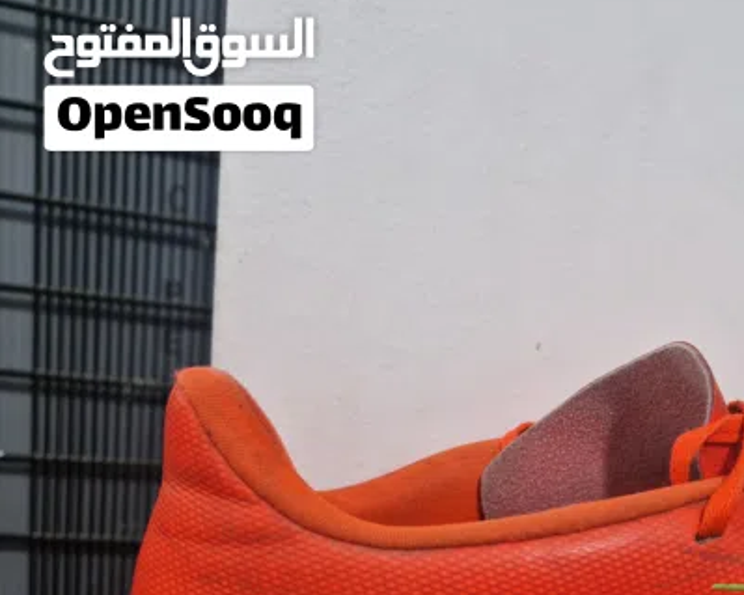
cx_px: 595
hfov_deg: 47.6
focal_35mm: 36
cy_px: 420
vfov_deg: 40.4
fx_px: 793
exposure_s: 1/100
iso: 200
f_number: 1.8
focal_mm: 5.4
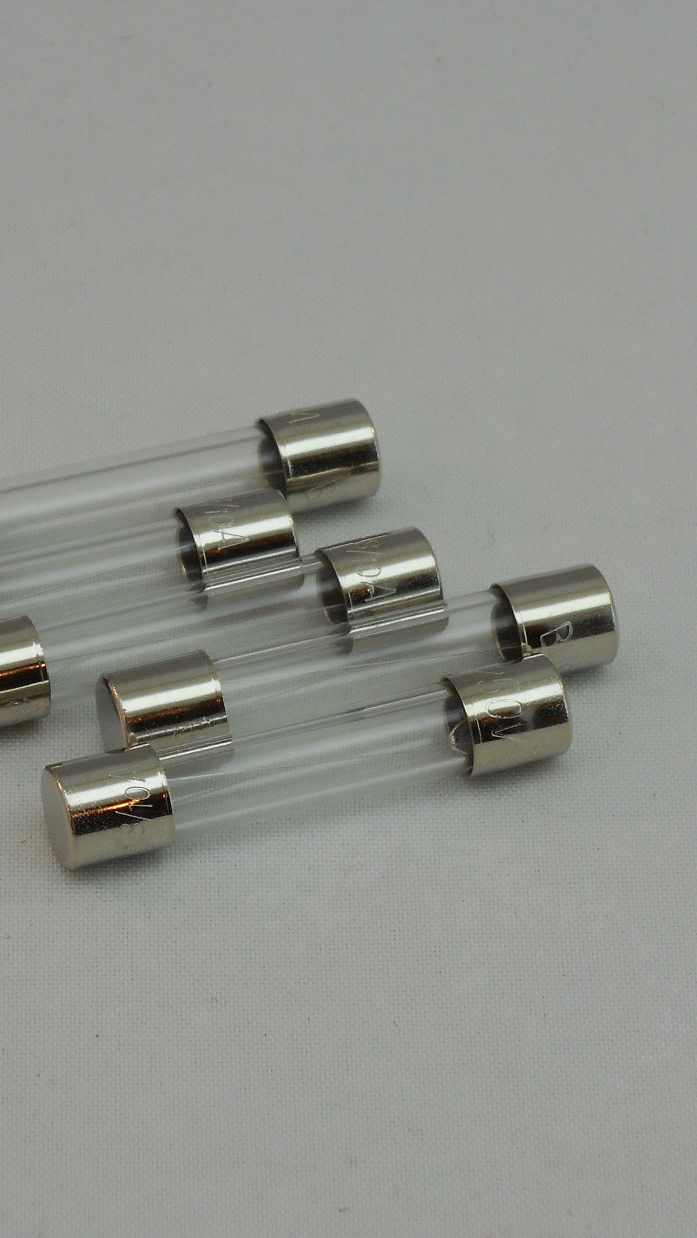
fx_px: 7130
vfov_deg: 9.9
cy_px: 670
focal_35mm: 217
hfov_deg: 5.6
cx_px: 289
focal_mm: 20.9
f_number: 5.9
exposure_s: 1/60
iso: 110
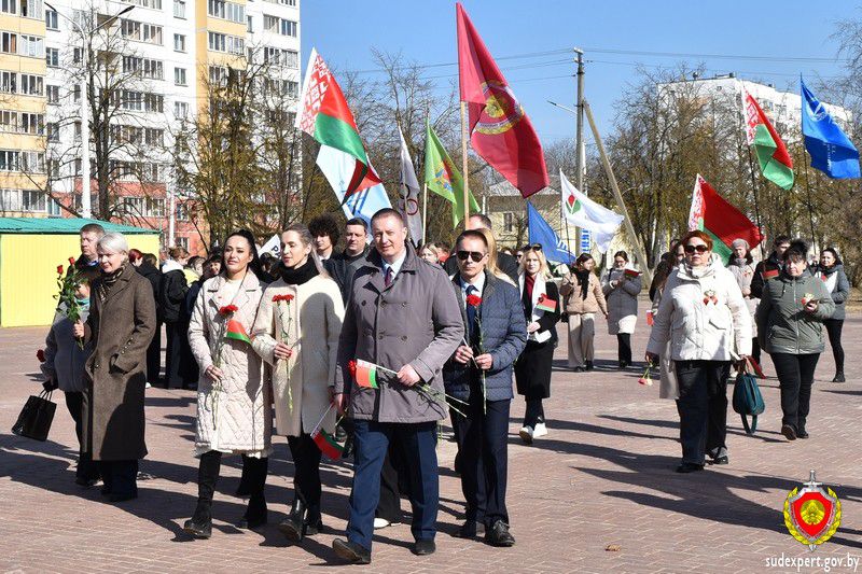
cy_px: 287
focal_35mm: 44
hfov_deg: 45.0
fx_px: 1041
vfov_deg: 30.8
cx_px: 431
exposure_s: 1/500
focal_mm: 29
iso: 200
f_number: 11
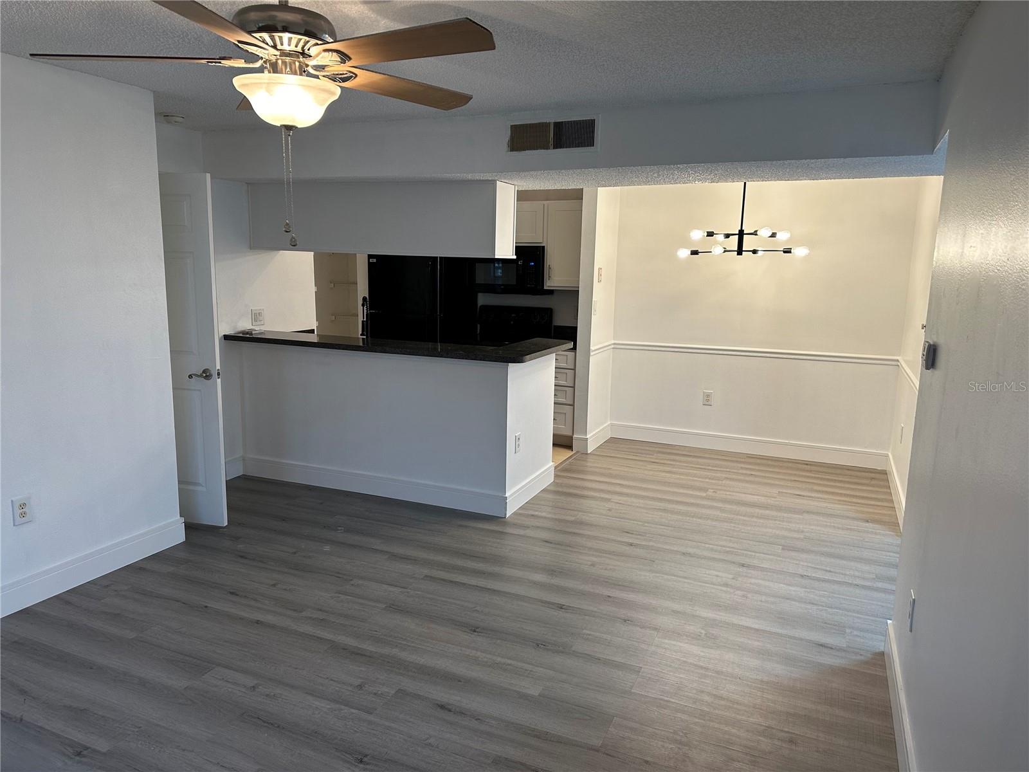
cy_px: 386
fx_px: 713
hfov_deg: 71.6
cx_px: 514
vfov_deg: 56.8
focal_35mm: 24
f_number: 1.78
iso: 125
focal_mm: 6.86
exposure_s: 1/120
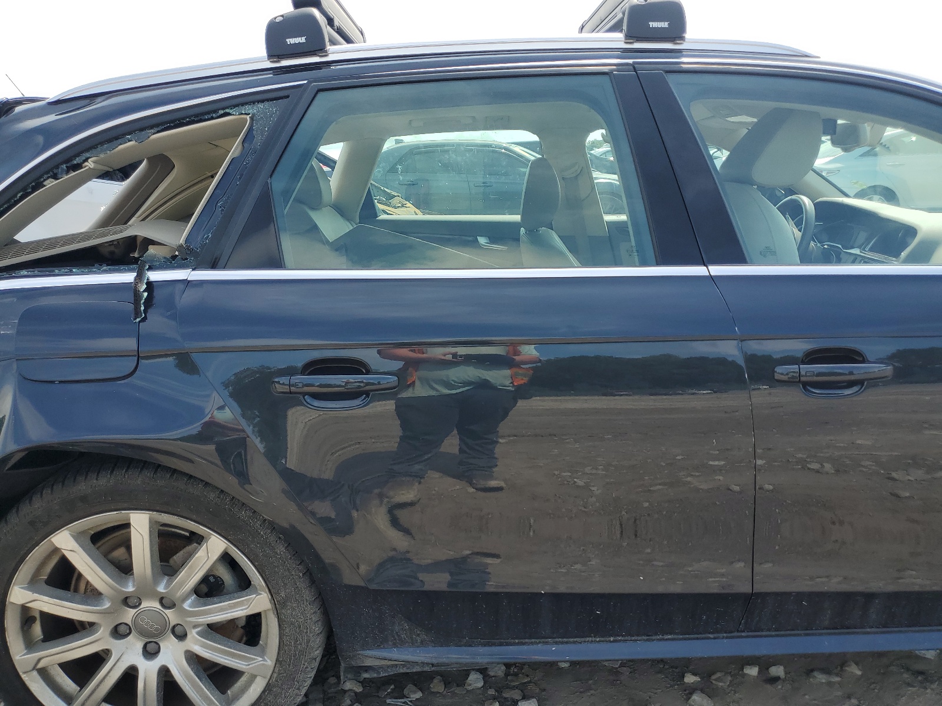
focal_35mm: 26
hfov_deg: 67.3
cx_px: 471
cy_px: 353
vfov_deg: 53.1
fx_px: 708
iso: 50
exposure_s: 1/1250
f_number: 1.5
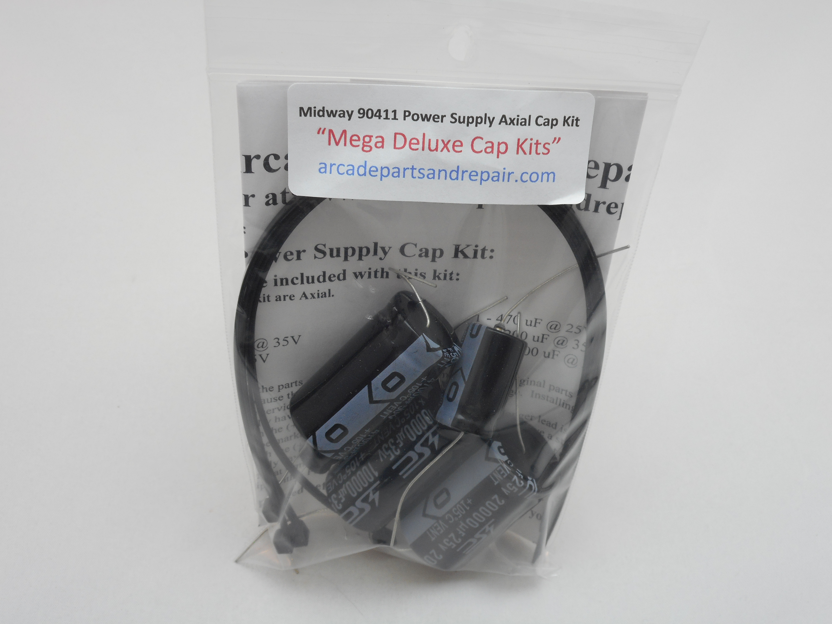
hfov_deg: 42.9
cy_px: 312
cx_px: 416
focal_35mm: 44
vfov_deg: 32.9
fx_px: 1058
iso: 125
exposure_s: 1/30
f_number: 4.7
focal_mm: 7.9
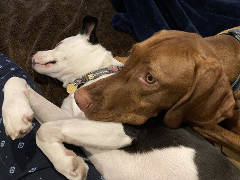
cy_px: 86
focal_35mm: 30
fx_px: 208
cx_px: 126
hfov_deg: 59.9
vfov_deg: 46.8
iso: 640
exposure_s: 1/30
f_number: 1.8
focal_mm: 3.99
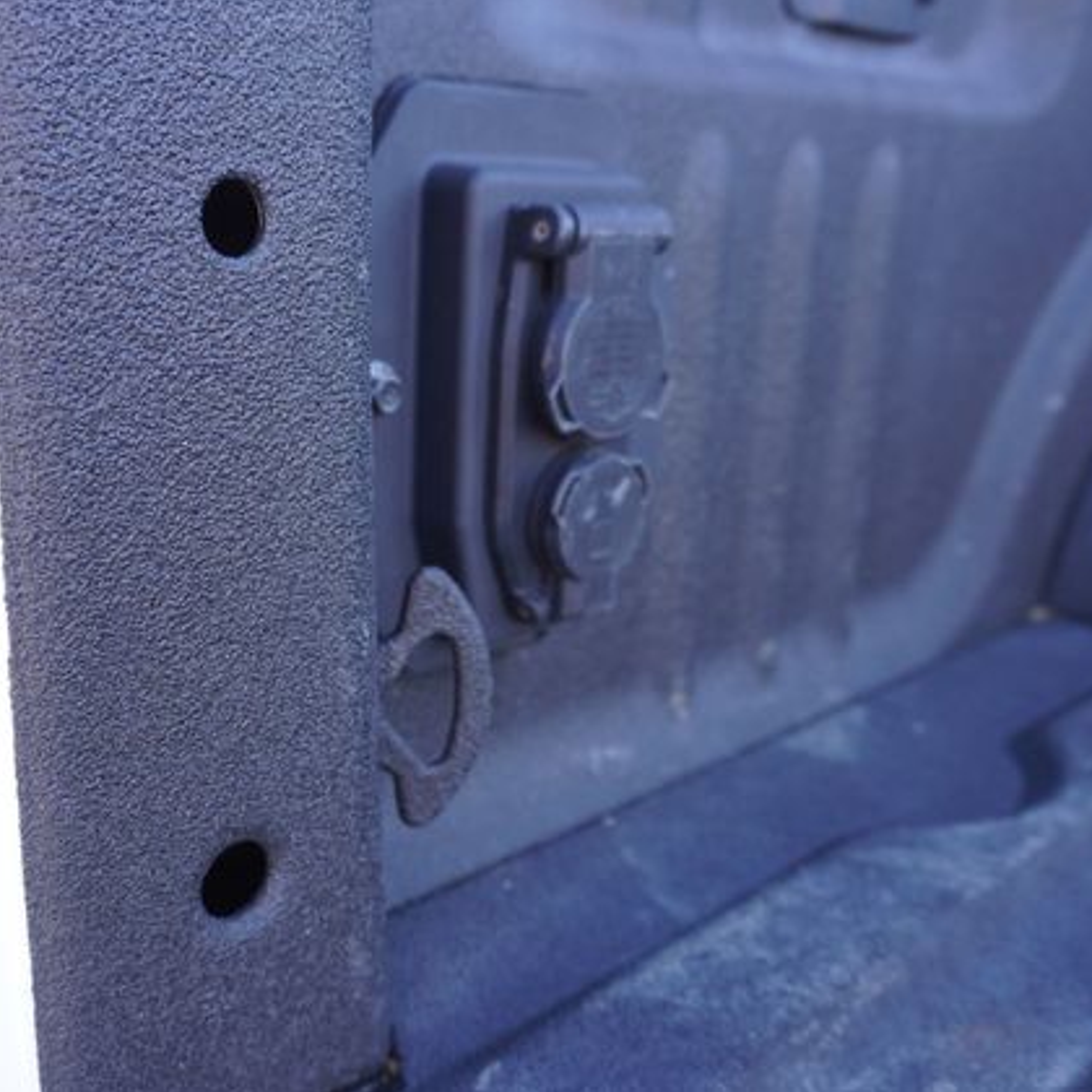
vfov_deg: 47.2
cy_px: 541
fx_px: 1249
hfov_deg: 46.8
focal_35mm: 35
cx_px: 413
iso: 160
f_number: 4
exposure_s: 1/60
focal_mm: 18
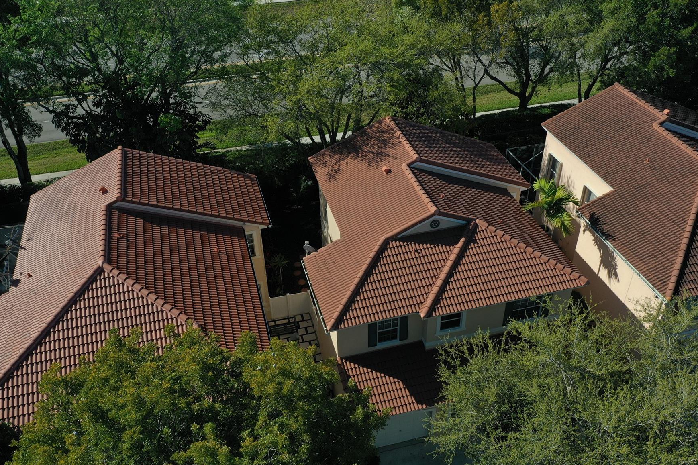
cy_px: 267
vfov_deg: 39.9
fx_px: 640
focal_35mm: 33
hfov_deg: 57.2
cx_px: 355
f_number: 6.3
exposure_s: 1/640
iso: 100
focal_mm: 10.26
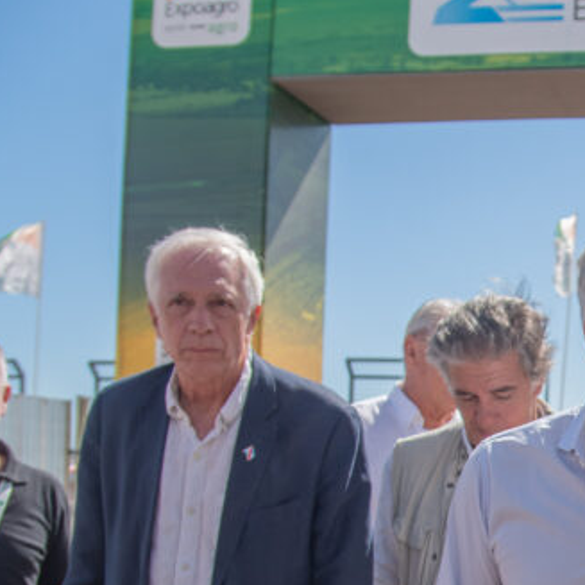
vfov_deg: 26.4
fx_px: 1224
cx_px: 680
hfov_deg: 24.6
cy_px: 460
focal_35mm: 64
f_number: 4
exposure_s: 1/4000
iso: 200
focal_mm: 24
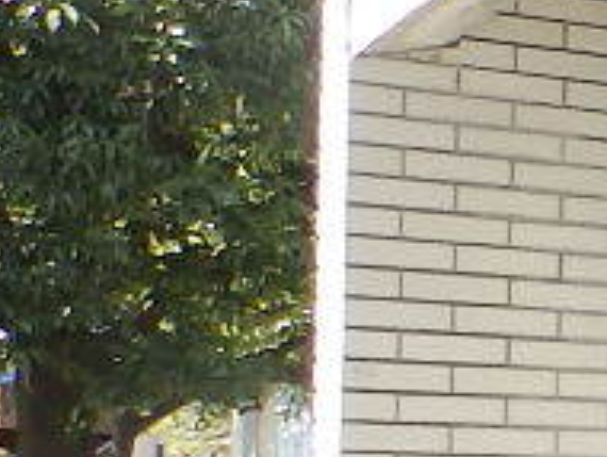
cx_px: 1914
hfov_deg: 9.7
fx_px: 2598
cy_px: 521
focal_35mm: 148
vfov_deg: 9.9
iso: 80
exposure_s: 1/125
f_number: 4
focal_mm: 4
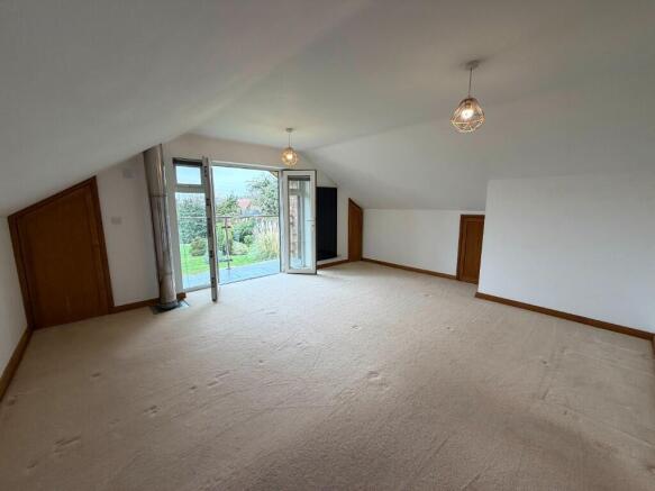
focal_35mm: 14
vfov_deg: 85.7
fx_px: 265
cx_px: 328
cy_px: 246
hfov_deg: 102.1
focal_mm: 2.22
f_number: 2.2
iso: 80
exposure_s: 1/100
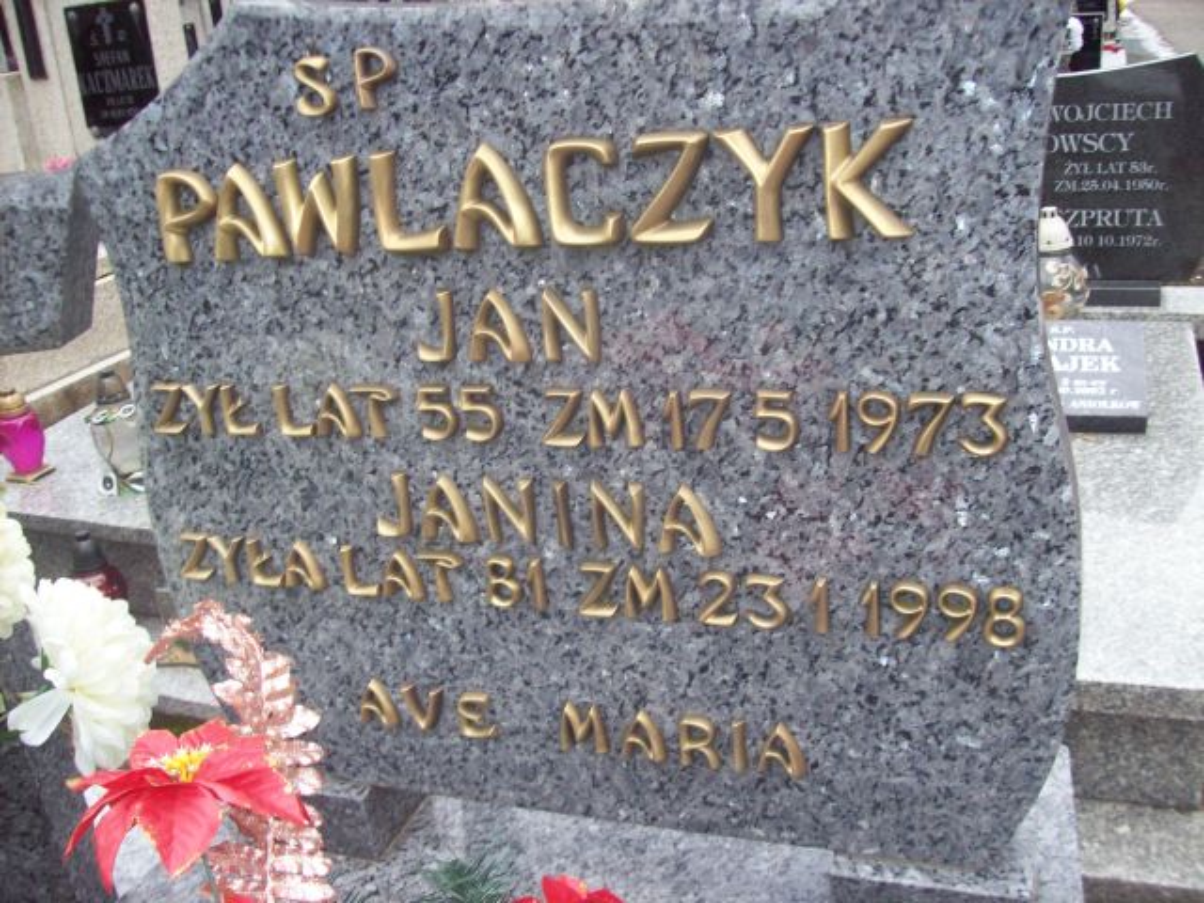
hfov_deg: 51.4
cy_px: 452
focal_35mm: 36
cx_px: 602
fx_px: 1252
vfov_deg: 39.7
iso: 80
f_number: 2.7
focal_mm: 6
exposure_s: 1/64
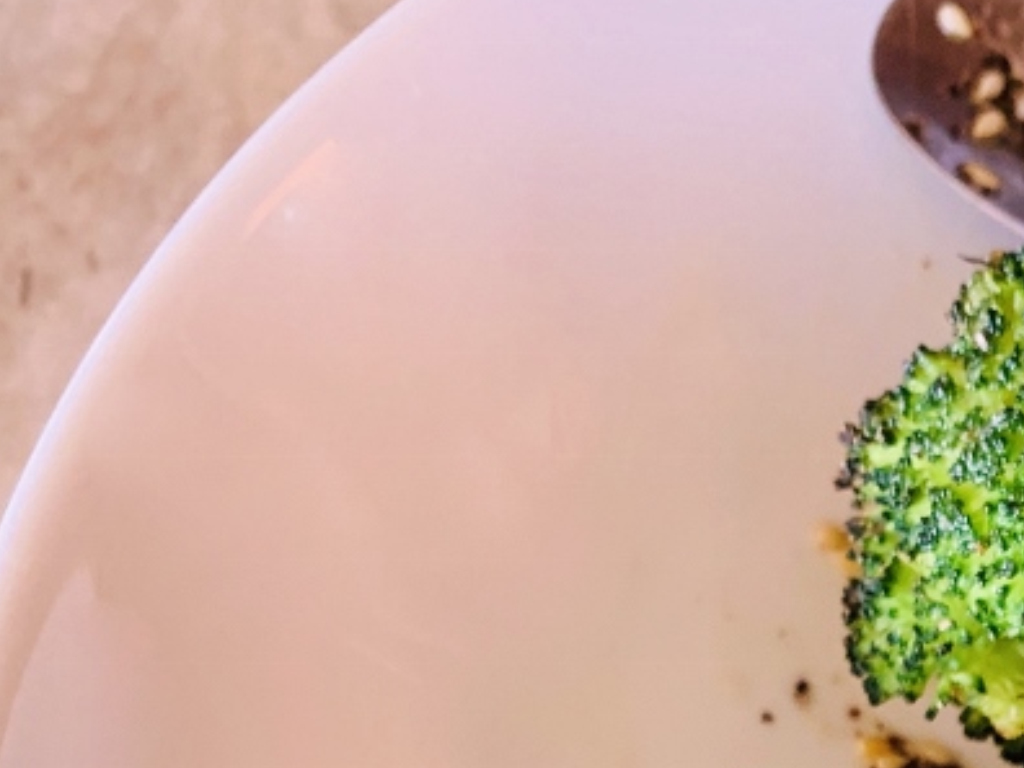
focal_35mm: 84
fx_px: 2485
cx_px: 1319
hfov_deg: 21.2
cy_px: 1171
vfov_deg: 16.0
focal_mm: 4.25
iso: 160
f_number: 1.8
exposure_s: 1/60
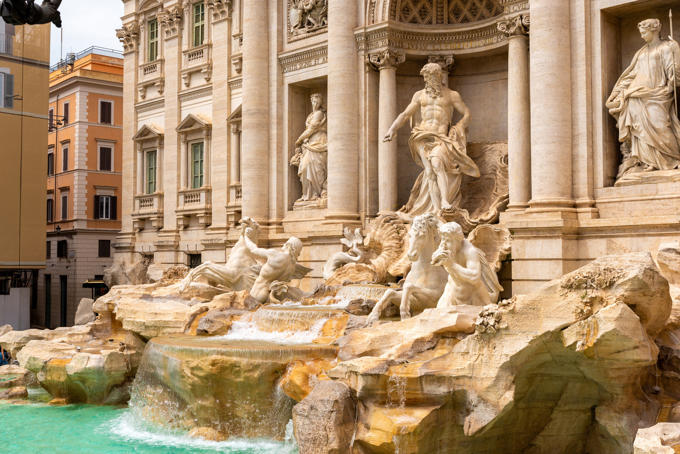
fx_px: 869
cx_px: 340
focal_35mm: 46
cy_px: 227
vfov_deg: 29.3
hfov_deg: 42.7
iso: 400
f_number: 10
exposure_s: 1/1250
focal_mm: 46
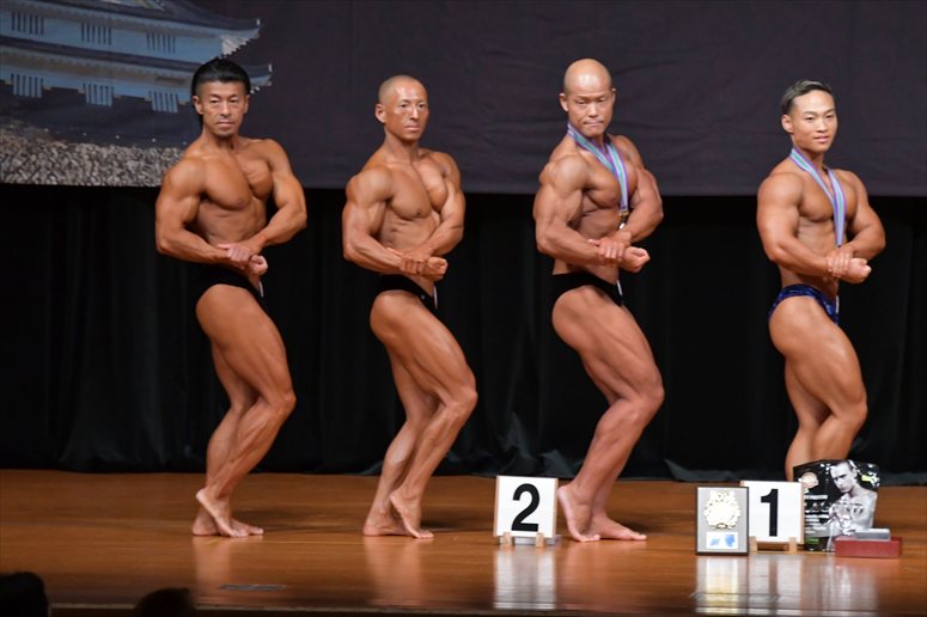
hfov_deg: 7.6
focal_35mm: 270
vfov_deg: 5.1
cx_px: 464
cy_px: 308
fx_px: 6949
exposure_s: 1/400
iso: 4000
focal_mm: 180
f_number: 5.6
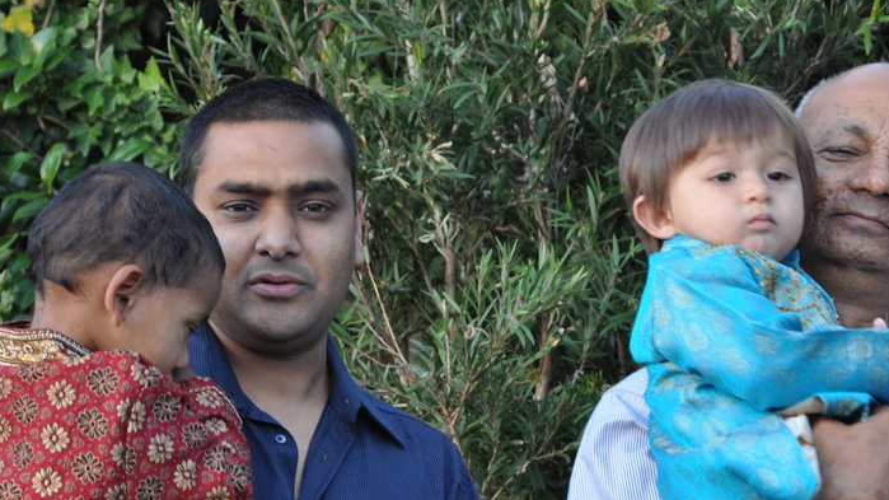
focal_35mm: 161
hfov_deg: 13.4
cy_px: 387
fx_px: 3795
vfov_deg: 7.5
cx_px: 511
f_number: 5.6
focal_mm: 70
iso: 400
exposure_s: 1/60
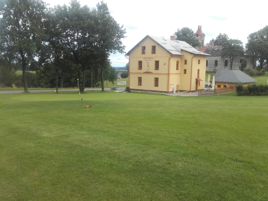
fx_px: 240
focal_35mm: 31
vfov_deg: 45.4
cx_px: 134
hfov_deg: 58.4
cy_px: 100
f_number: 2.2
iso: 50
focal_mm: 3.31
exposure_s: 1/400
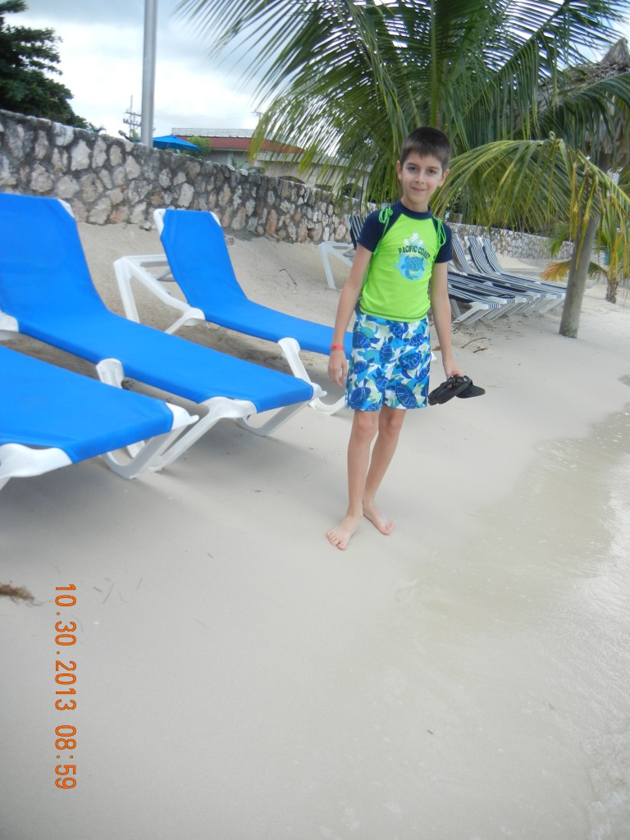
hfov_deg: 46.8
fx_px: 728
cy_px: 420
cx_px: 315
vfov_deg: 60.0
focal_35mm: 30
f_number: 3.5
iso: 160
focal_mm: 5.4
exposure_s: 1/431
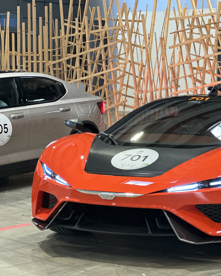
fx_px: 826
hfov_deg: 15.1
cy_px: 138
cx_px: 179
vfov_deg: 19.0
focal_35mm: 101
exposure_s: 1/34
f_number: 2.8
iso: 250
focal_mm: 9
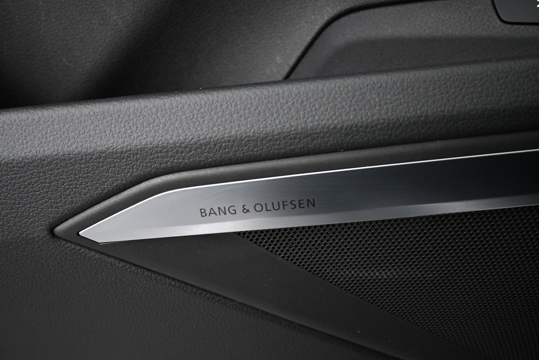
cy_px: 180
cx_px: 270
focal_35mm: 29
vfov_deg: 44.6
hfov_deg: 63.2
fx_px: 438
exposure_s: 1/15
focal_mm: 19.5
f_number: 3.8
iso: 1600
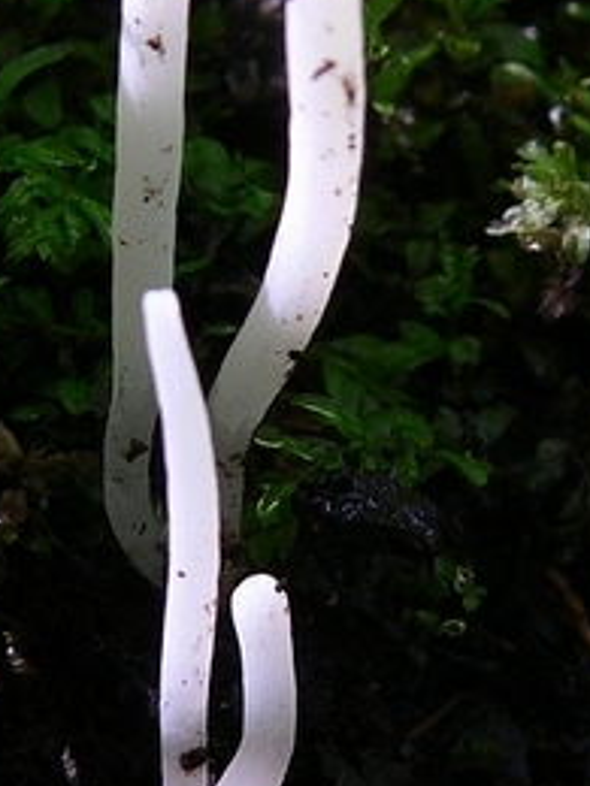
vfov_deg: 23.5
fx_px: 1886
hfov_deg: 17.8
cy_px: 281
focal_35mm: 83
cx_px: 345
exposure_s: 1/40
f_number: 4
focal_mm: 6
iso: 100
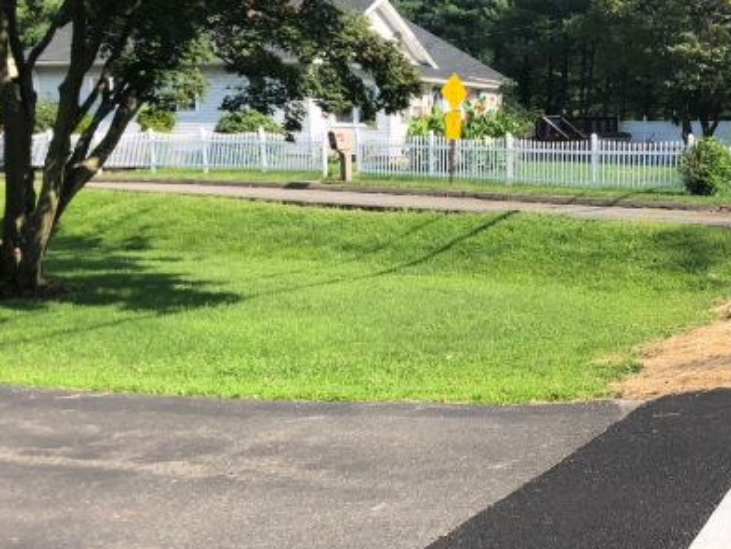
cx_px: 530
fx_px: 1204
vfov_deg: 25.1
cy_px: 463
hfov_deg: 33.2
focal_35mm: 57
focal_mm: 4
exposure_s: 1/1171
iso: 20
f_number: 1.8
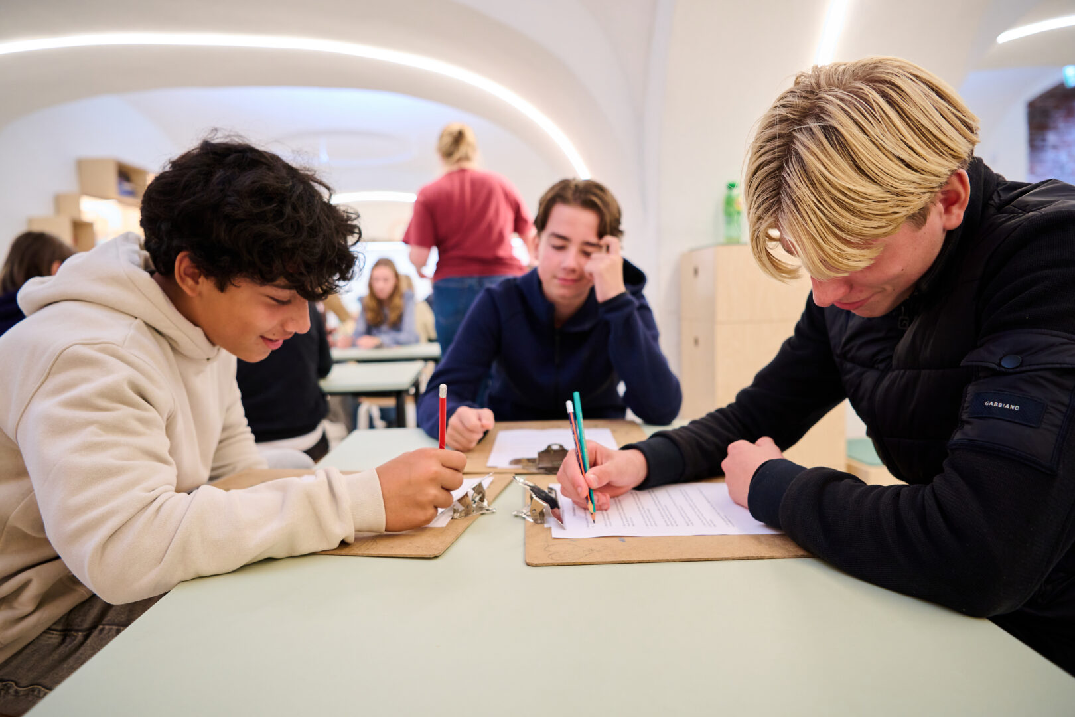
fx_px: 717
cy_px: 358
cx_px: 538
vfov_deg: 53.1
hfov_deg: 73.7
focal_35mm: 24
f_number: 2.8
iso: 2200
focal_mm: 24
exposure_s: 1/125
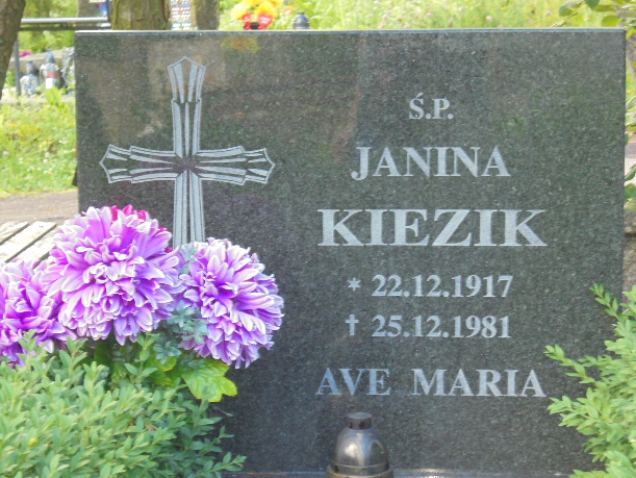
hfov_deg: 17.6
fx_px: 2059
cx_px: 313
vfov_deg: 13.2
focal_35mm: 112
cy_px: 243
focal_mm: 19.2
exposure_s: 1/30
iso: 250
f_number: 5.1
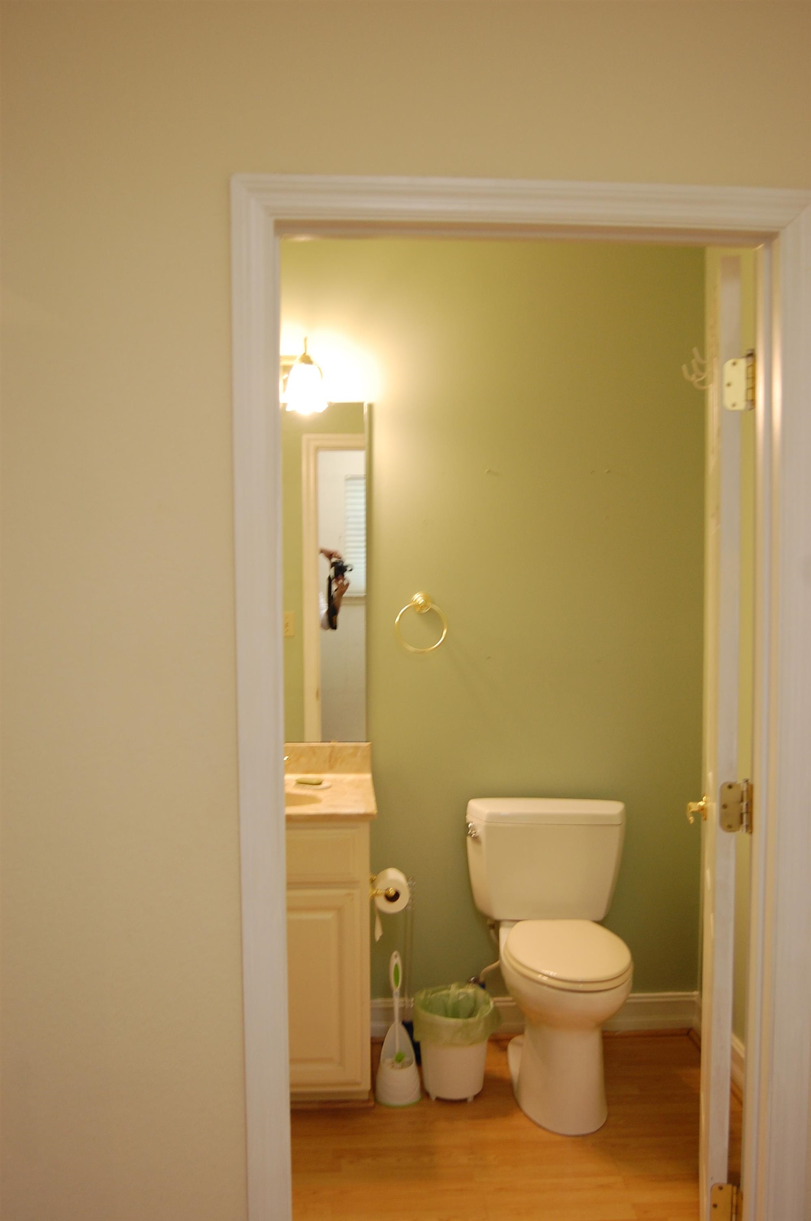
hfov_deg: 39.9
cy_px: 610
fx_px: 1118
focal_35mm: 33
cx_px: 406
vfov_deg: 57.3
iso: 500
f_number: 3.8
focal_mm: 22
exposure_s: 1/30
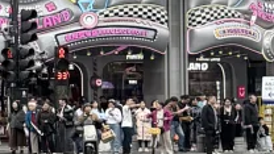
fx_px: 1315
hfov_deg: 10.6
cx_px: -319
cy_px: 58
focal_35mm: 181
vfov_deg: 6.7
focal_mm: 6.76
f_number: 1.78
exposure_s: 1/2907
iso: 80
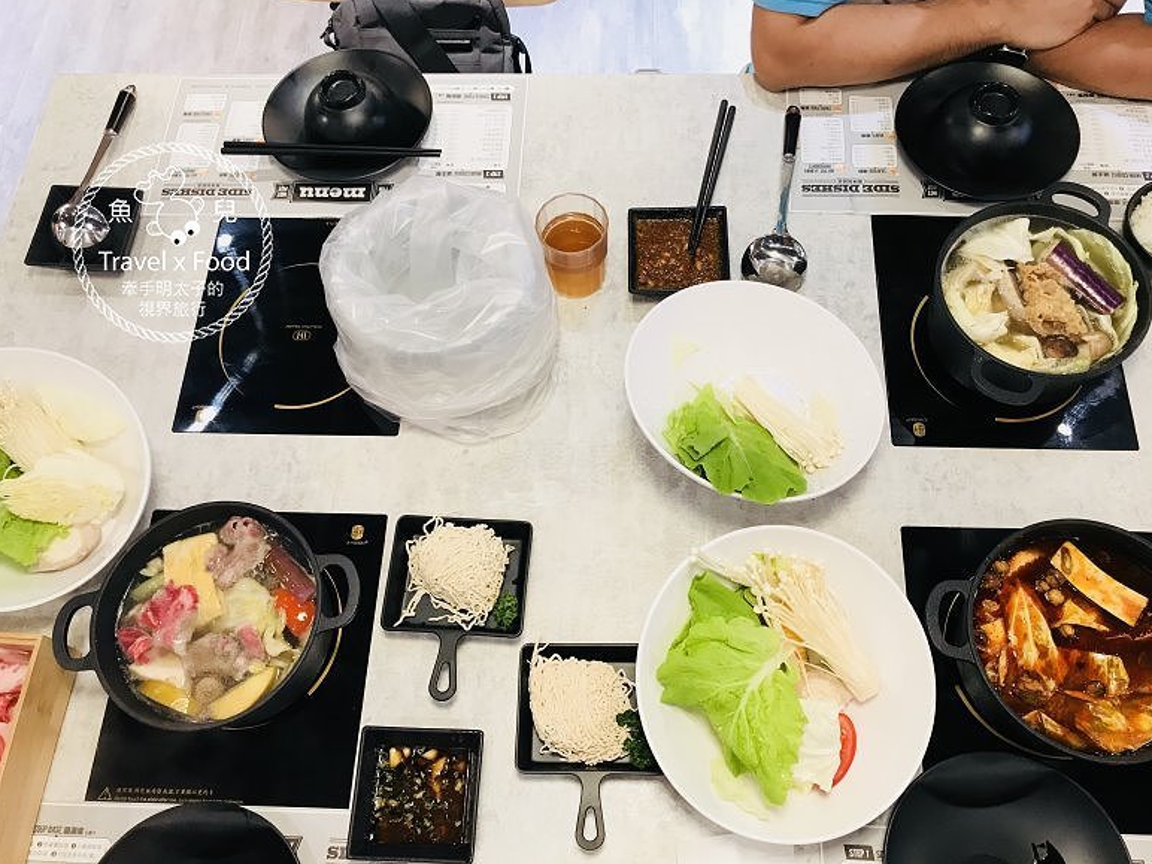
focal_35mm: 29
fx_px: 965
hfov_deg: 61.7
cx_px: 591
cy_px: 431
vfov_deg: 48.2
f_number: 1.8
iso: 40
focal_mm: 3.99
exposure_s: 1/24
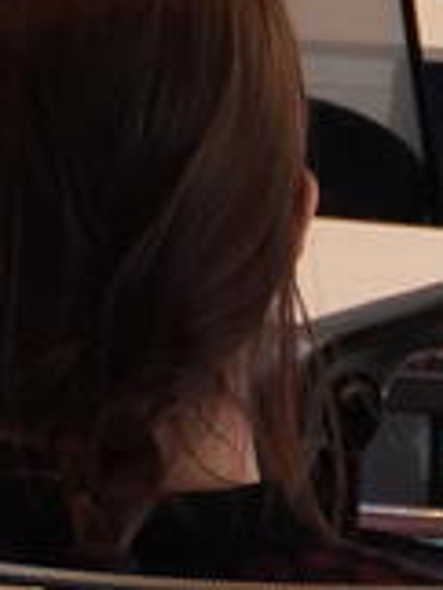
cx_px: 282
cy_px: -238
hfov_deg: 4.4
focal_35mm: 339
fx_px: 5777
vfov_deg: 5.8
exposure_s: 1/160
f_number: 5
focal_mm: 30
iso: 640
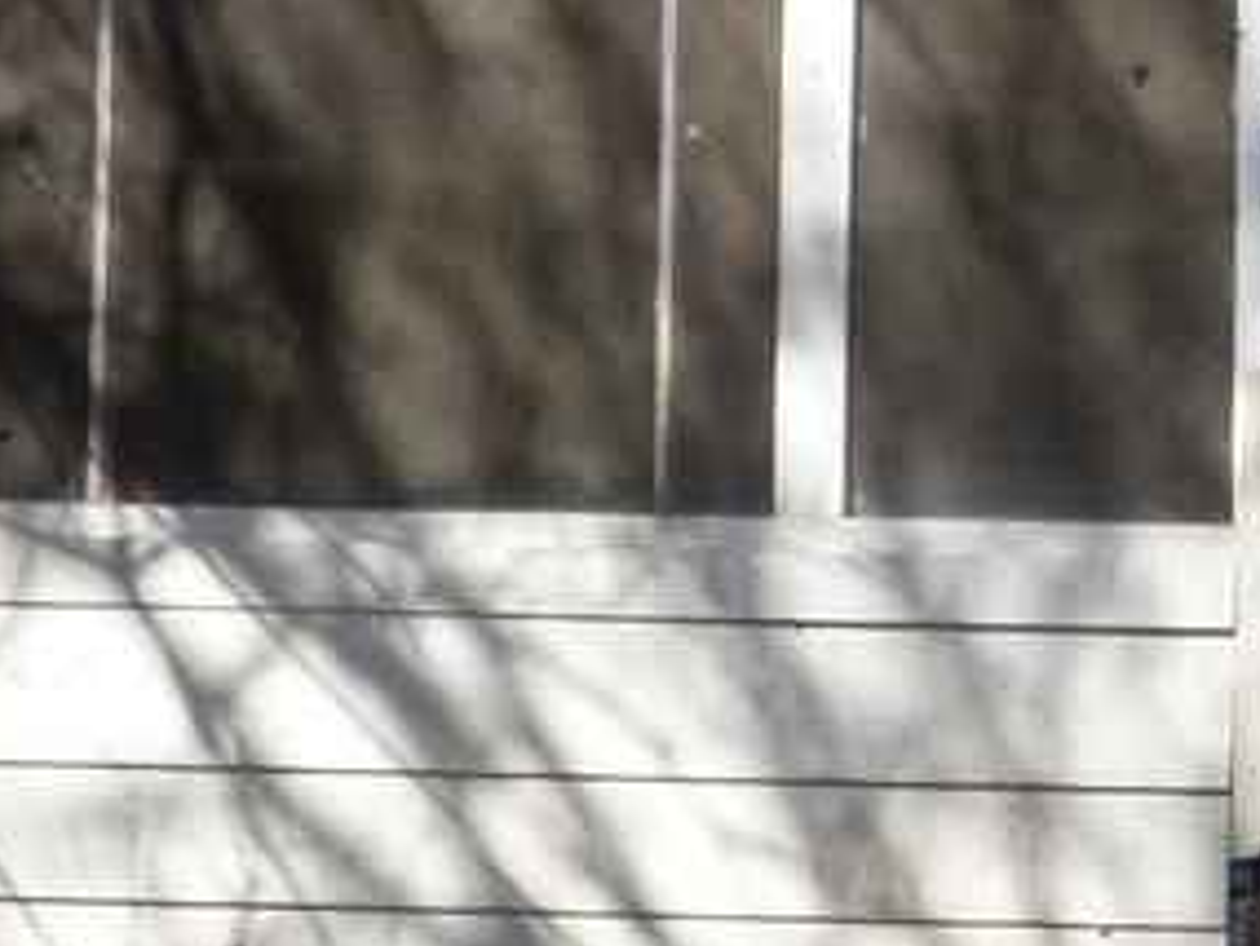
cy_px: 312
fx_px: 6955
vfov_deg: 7.8
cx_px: 1753
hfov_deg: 10.1
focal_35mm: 191
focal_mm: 5.78
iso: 100
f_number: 3.4
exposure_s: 1/640
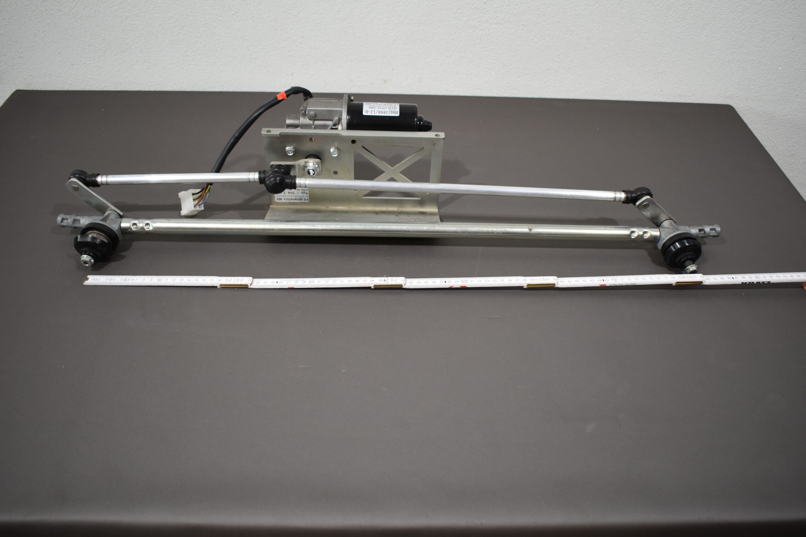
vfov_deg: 41.7
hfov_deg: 59.5
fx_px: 705
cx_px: 403
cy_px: 268
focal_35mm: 32
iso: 800
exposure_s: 1/200
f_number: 3.8
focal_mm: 21
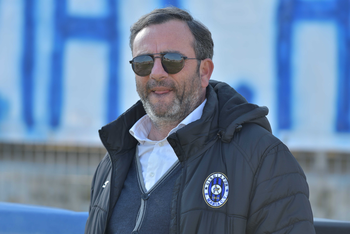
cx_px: 175
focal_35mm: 300
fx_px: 2918
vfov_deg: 4.6
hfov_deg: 6.9
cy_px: 117
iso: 200
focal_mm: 300
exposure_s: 1/320
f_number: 5.6
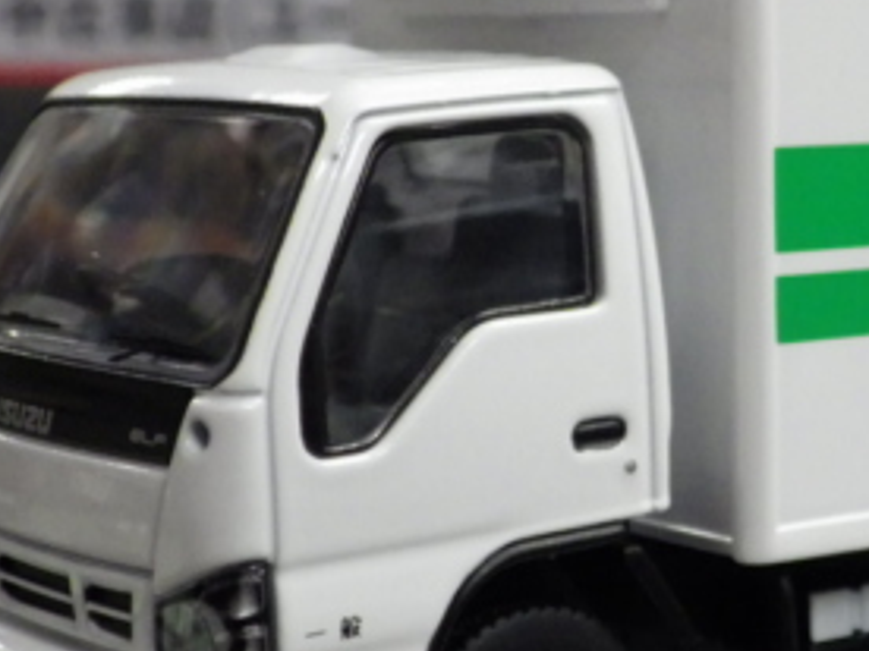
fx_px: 2912
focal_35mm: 116
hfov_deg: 16.6
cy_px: 302
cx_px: 856
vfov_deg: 12.8
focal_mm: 9
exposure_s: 1/60
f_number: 3.8
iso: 640
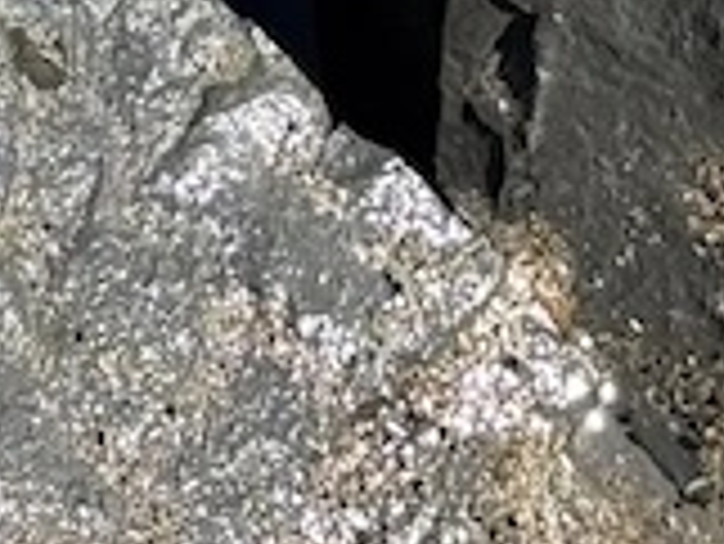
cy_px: -634
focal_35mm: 305
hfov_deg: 6.5
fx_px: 6384
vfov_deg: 4.8
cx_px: 130
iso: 100
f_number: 1.78
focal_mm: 6.76
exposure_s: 1/1838
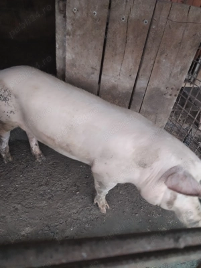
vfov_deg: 67.3
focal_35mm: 26
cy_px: 134
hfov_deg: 53.1
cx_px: 100
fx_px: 201
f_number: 1.8
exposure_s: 1/30
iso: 500
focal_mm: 4.75
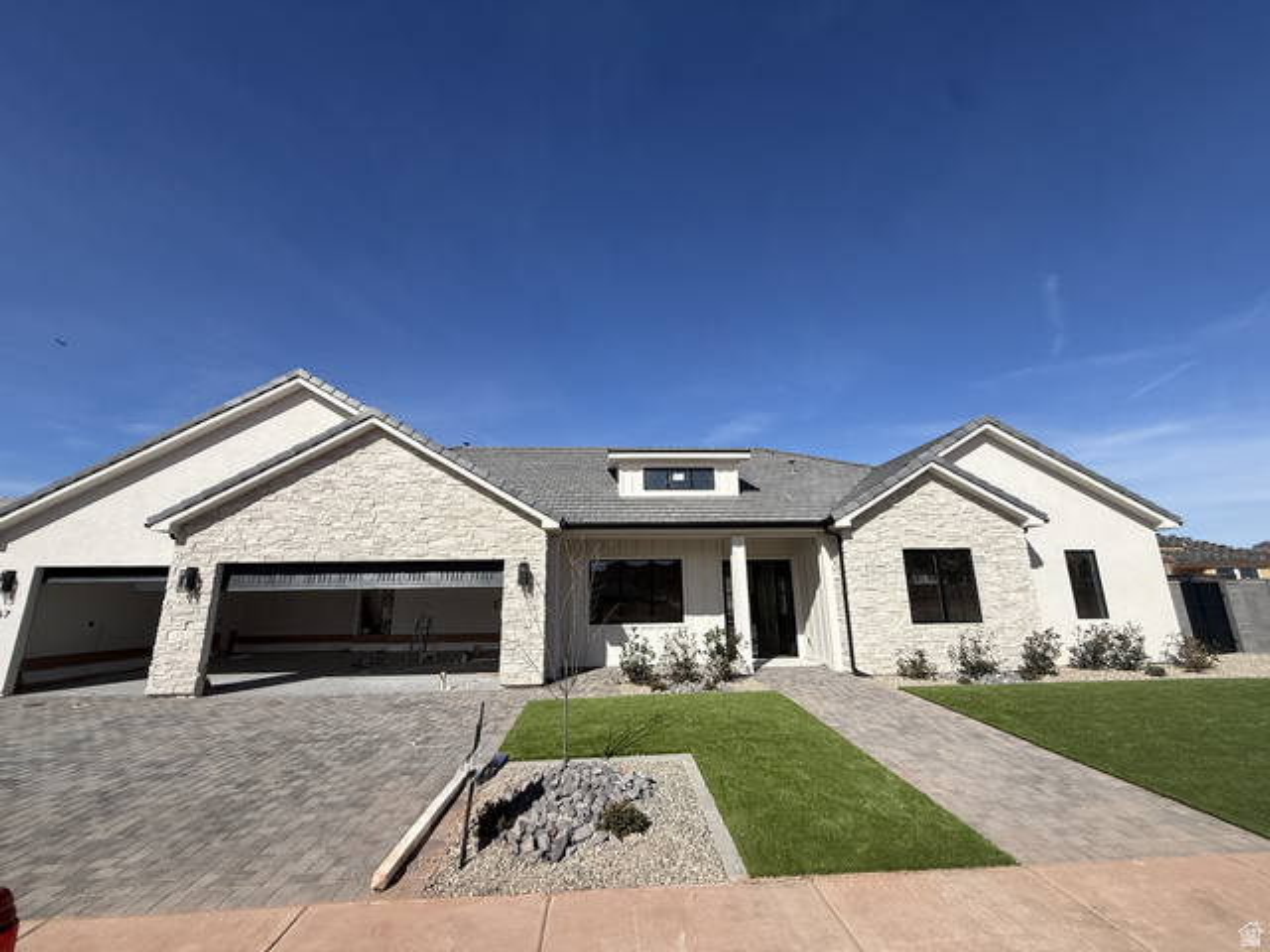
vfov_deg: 85.7
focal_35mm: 14
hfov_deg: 102.1
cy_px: 476
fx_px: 514
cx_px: 635
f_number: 2.2
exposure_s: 1/3891
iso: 50
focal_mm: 2.22
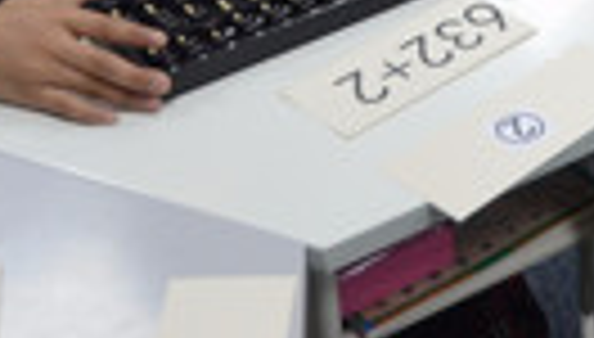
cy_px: -248
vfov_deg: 9.5
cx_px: 580
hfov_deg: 17.0
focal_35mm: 123
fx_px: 1942
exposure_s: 1/25
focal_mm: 26
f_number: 4.2
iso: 400
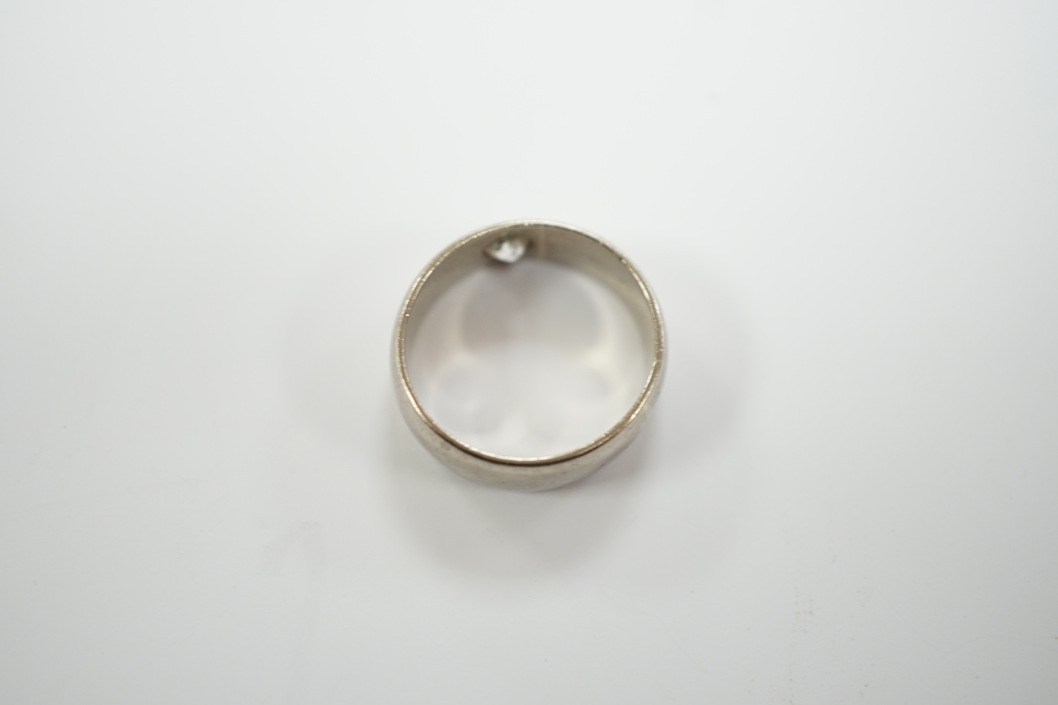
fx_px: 1322
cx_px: 529
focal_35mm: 45
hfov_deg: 43.6
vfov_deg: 29.9
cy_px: 352
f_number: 3.5
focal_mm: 30
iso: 320
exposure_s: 1/60
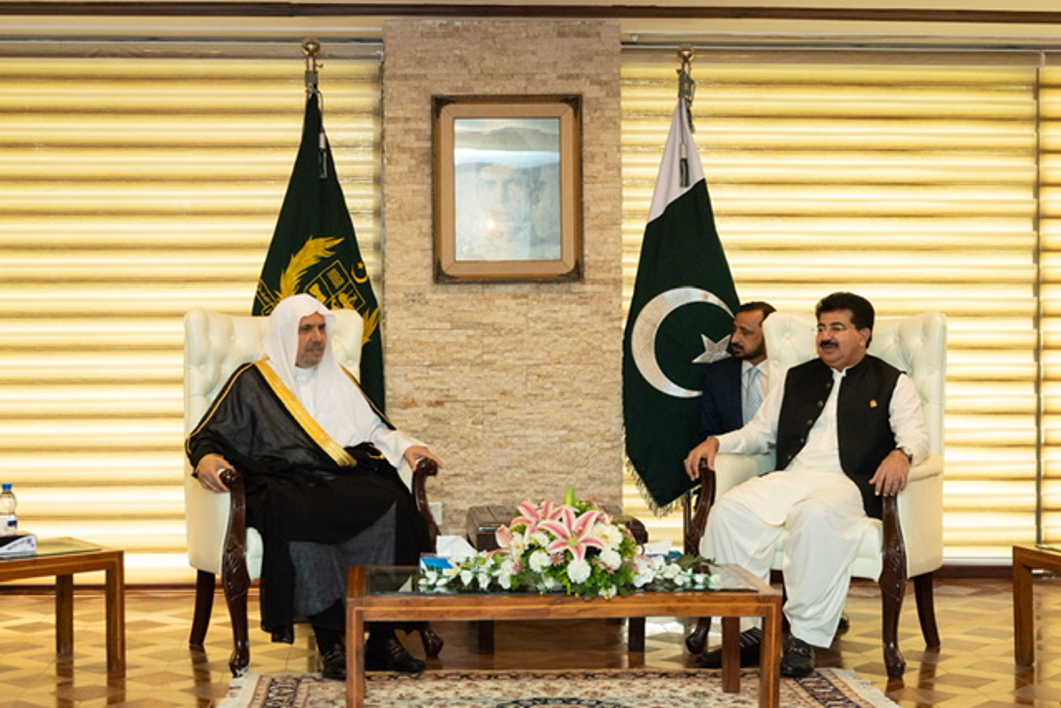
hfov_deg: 41.1
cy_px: 354
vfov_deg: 28.1
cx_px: 530
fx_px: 1415
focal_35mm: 48
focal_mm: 48
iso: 3200
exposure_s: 1/200
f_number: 5.6
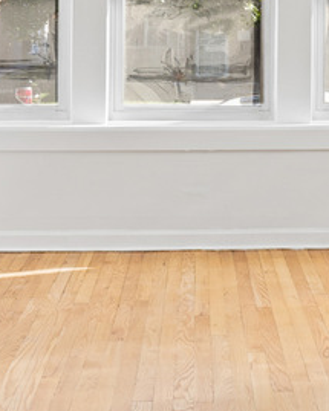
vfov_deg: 19.9
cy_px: 122
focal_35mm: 96
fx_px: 1169
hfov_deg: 16.0
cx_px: 213
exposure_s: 1/2.5
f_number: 8
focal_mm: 17
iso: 100
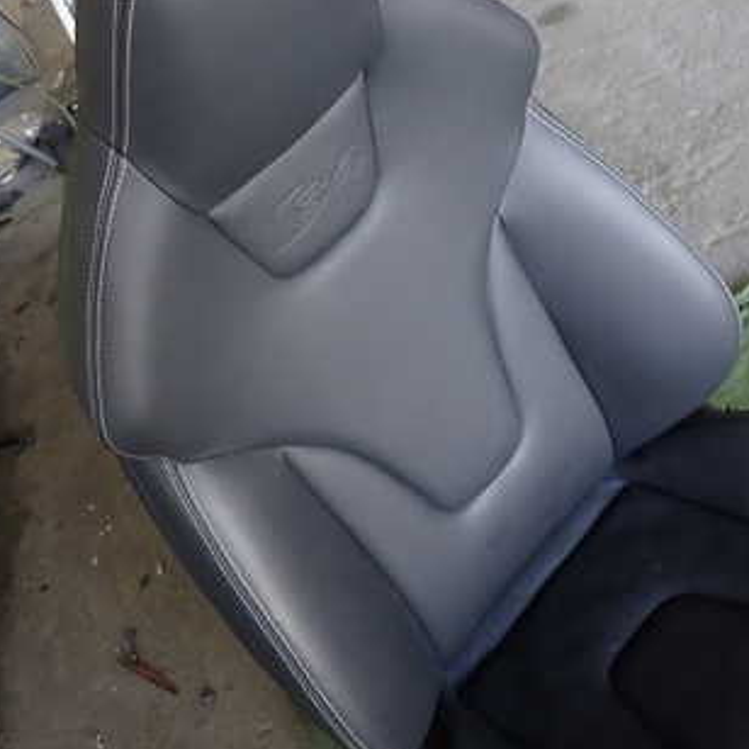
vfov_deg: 39.0
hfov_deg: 39.1
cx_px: 321
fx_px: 1053
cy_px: 304
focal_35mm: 43
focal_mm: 4.5
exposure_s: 1/60
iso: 200
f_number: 2
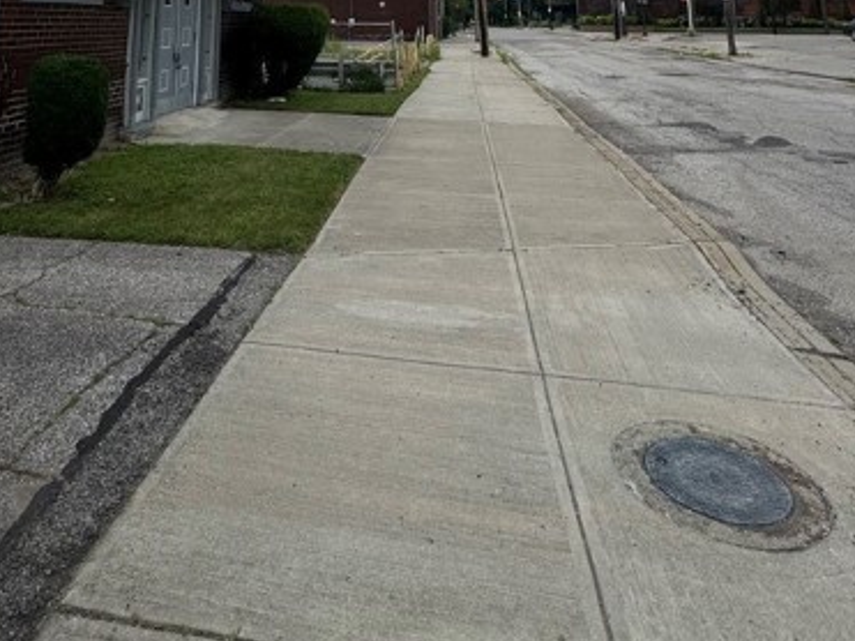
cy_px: -134
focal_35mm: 29
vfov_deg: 36.7
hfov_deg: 61.2
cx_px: 348
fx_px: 716
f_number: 2.2
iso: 50
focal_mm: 2.22
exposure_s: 1/3906
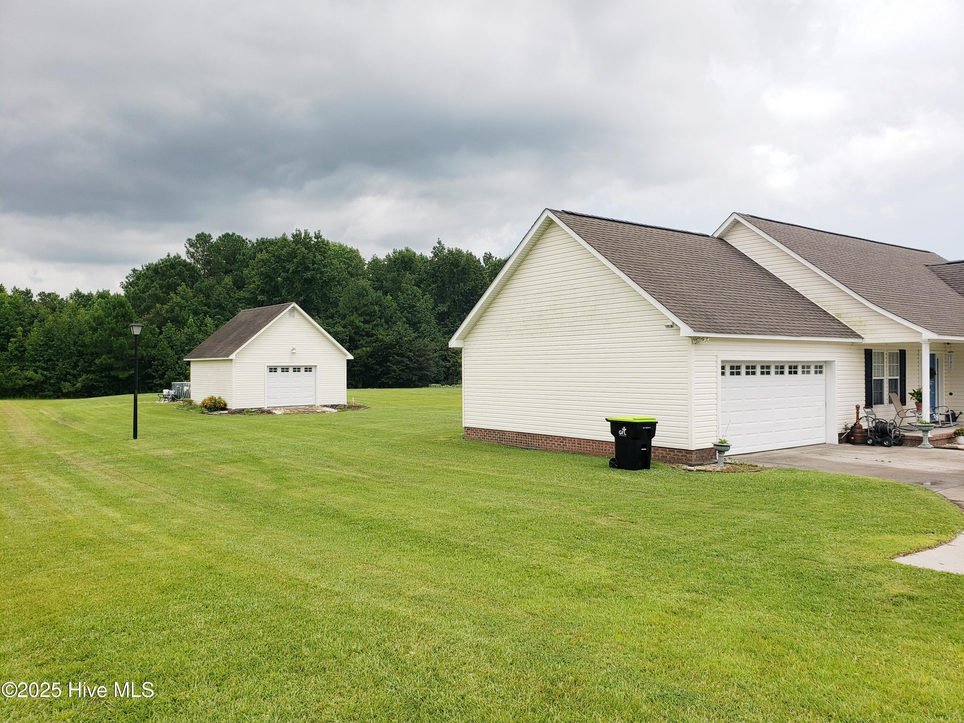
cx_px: 482
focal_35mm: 26
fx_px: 724
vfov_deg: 53.1
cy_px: 362
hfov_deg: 67.3
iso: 50
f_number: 2.4
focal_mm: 4.3
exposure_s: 1/1410
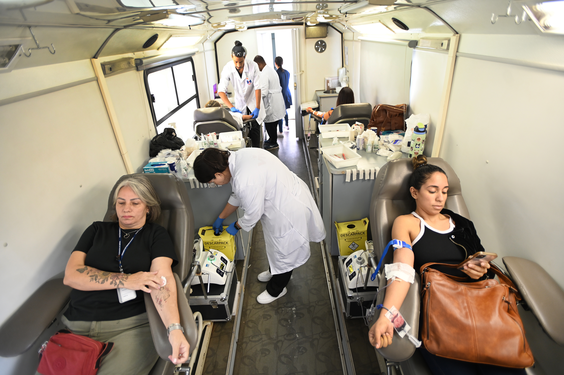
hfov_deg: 93.3
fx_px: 266
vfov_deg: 70.4
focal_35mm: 17
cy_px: 188
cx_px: 282
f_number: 2.8
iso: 500
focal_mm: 17
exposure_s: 1/60
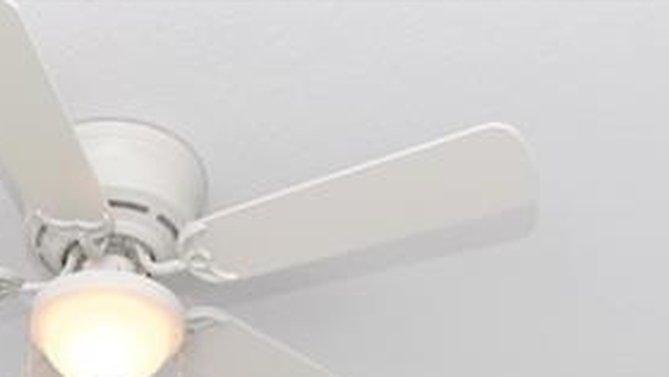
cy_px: 1268
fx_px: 1597
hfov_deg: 23.2
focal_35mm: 90
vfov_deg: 9.3
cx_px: 98
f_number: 5.6
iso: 200
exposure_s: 1/125
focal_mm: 10
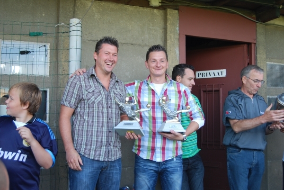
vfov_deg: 29.9
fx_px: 355
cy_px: 95
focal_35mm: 45
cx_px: 142
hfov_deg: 43.6
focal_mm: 30
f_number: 5
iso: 200
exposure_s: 1/100
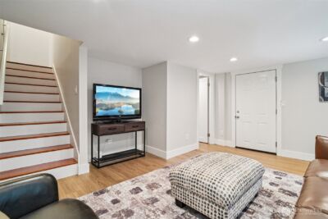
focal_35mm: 16
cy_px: 110
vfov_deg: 73.8
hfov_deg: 96.7
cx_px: 164
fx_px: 146
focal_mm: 16
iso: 1600
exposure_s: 1/20
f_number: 8
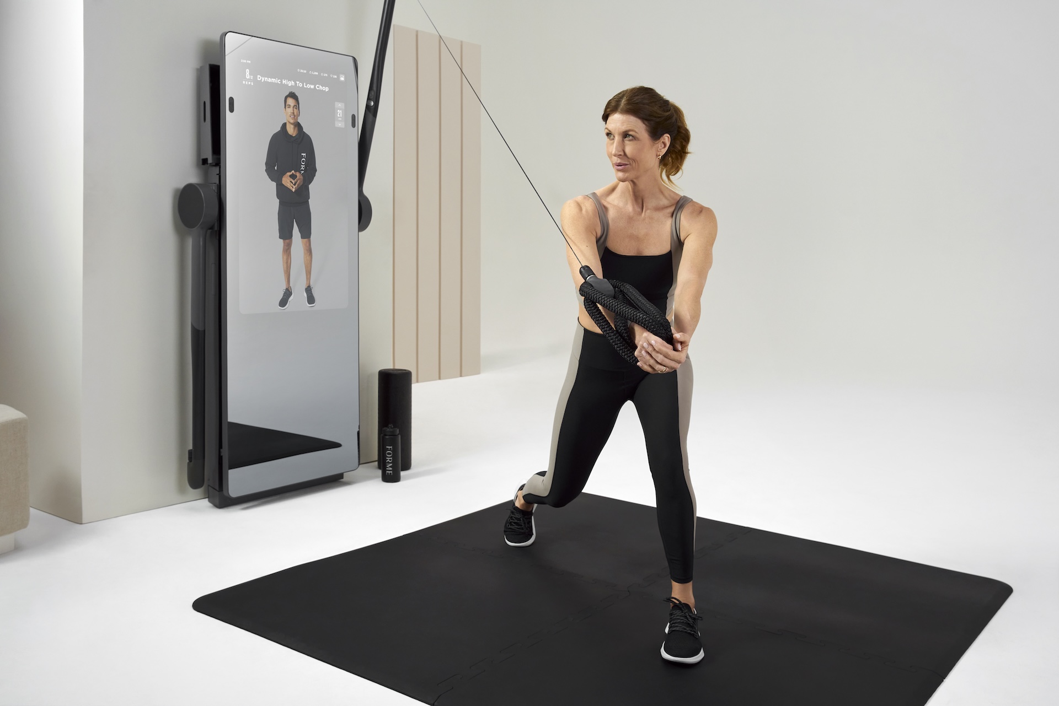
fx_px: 1030
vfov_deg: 37.9
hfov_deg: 54.4
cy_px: 353
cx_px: 530
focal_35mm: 35
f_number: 7.1
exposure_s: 1/250
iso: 800
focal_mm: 35
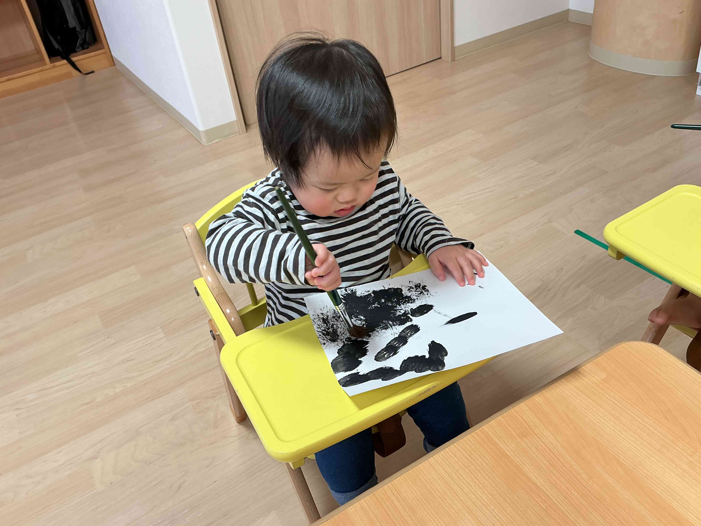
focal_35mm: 29
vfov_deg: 48.2
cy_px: 263
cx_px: 350
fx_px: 587
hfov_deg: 61.7
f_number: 1.8
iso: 40
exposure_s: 1/60
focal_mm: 3
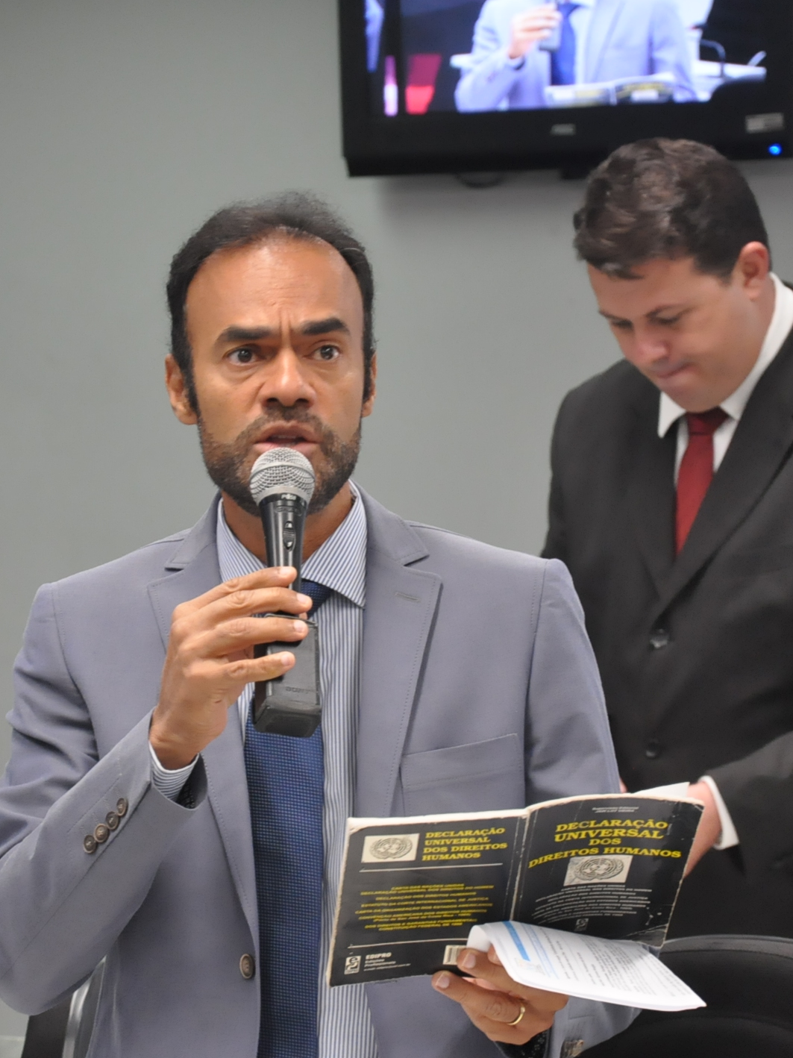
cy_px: 528
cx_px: 310
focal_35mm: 229
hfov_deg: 6.5
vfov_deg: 8.7
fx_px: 6988
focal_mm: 105
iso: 2000
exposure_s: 1/80
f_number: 5.6
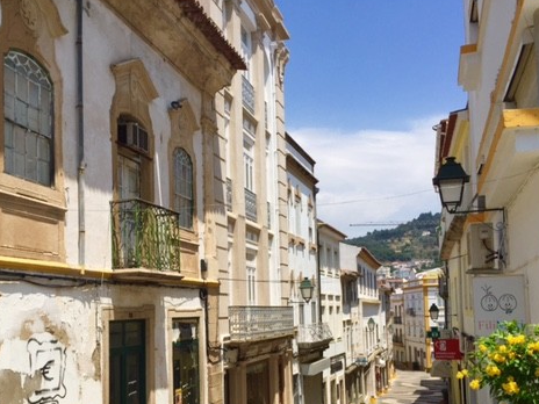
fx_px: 623
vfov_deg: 35.6
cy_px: 268
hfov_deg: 46.4
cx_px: 200
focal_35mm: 40
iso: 32
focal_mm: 4.15
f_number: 2.2
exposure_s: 1/3049
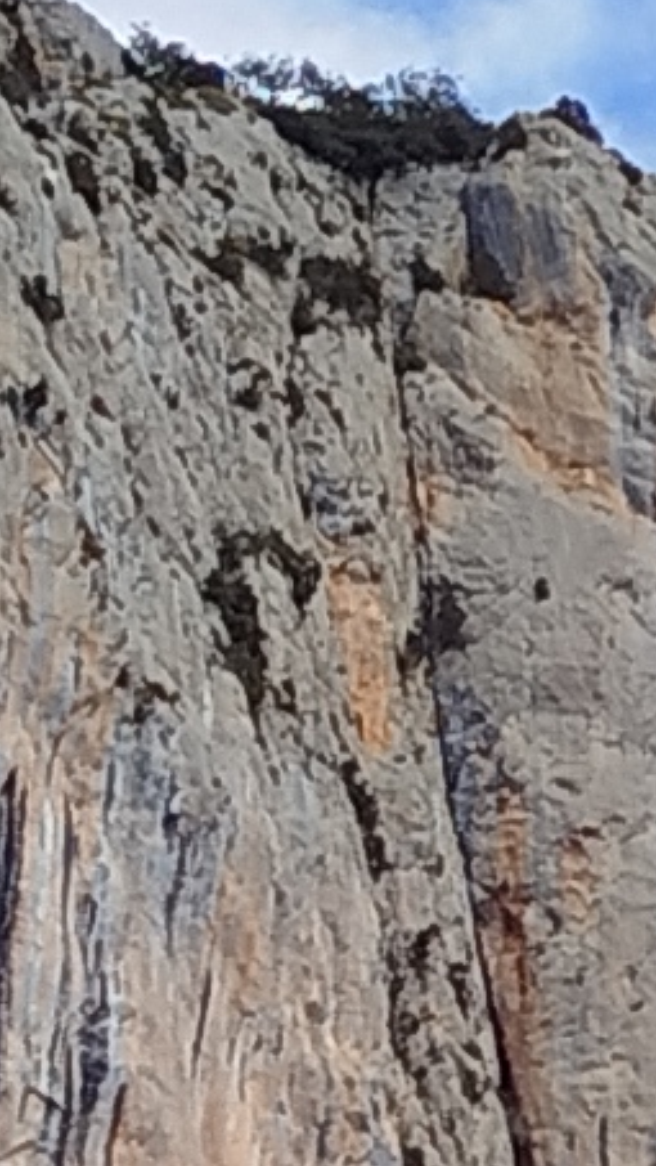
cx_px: 679
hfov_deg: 4.3
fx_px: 8623
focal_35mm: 279
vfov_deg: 7.5
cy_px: 2242
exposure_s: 1/917
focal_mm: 5.31
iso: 50
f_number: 1.7
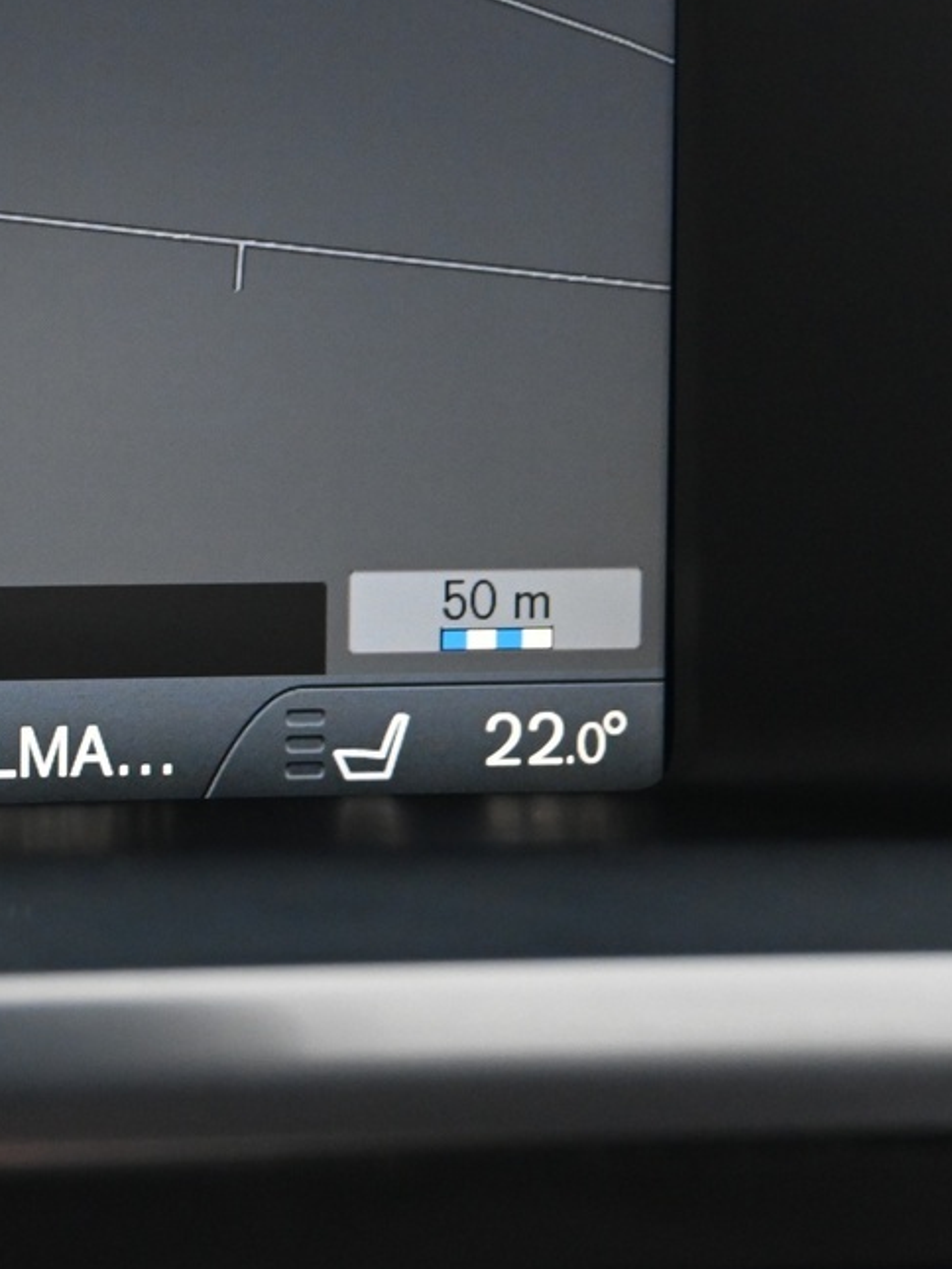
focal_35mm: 100
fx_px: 3651
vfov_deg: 19.6
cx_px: -210
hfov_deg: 14.4
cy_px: 307
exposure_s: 1/25
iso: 1600
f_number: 4.5
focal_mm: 27.5
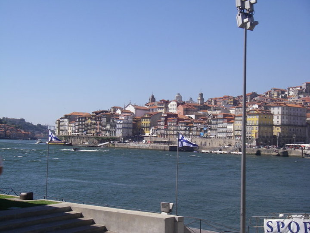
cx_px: 155
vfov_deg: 26.6
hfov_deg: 34.9
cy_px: 116
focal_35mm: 55
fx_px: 493
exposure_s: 1/250
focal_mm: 9.2
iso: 64
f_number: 7.2
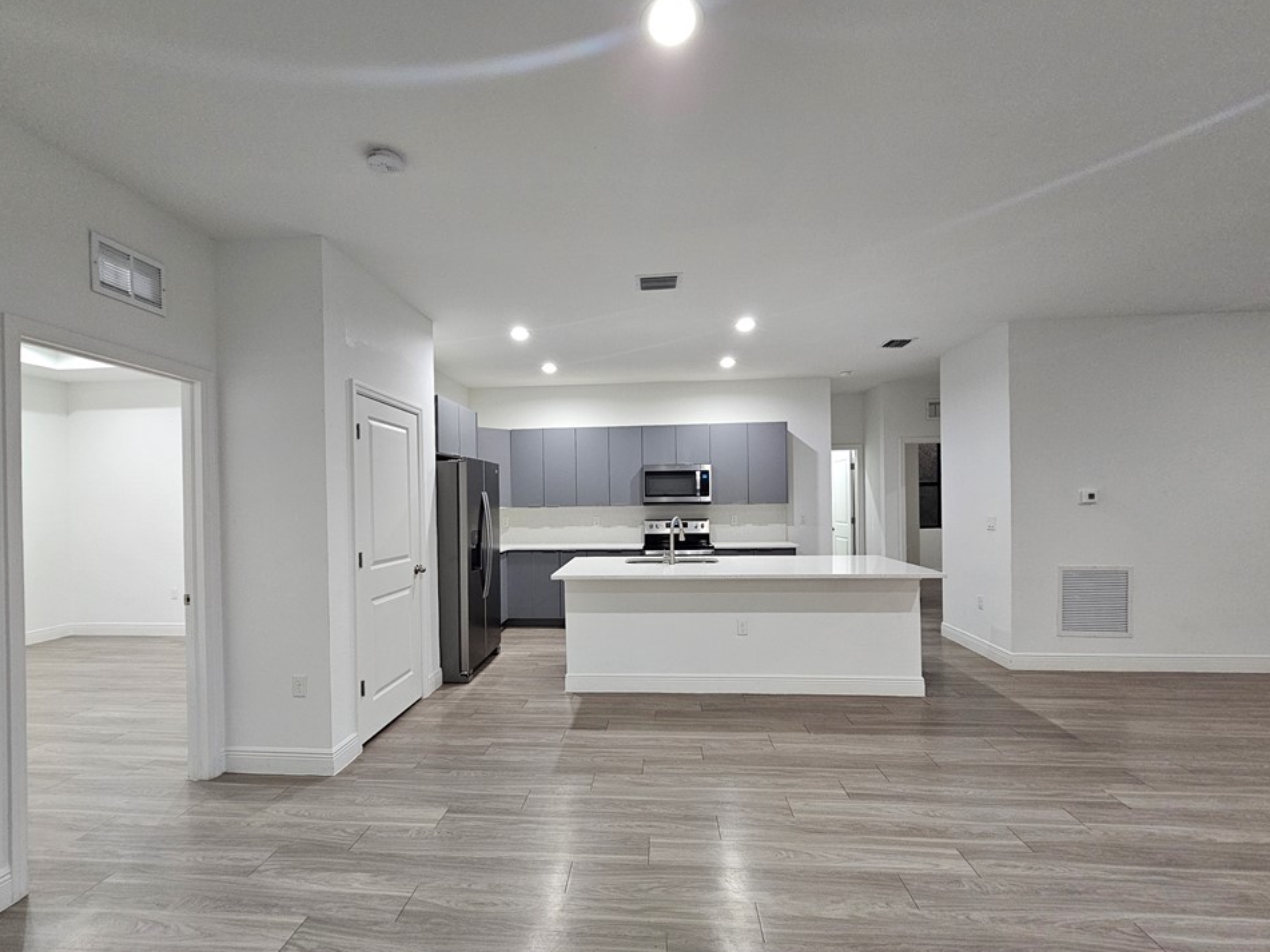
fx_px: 514
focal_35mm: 14
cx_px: 612
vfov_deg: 85.6
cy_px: 498
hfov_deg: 102.0
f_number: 2.2
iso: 320
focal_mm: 2.2
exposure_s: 1/60
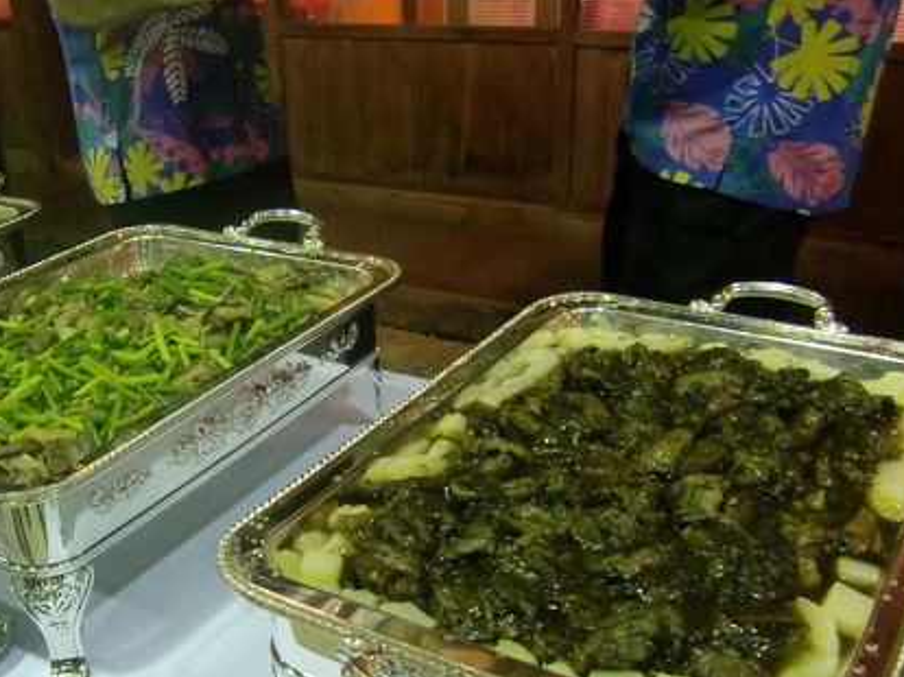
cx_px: 314
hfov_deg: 42.5
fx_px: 1148
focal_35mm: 44
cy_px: 495
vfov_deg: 32.3
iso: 400
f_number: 2.6
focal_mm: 4.9
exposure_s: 1/40
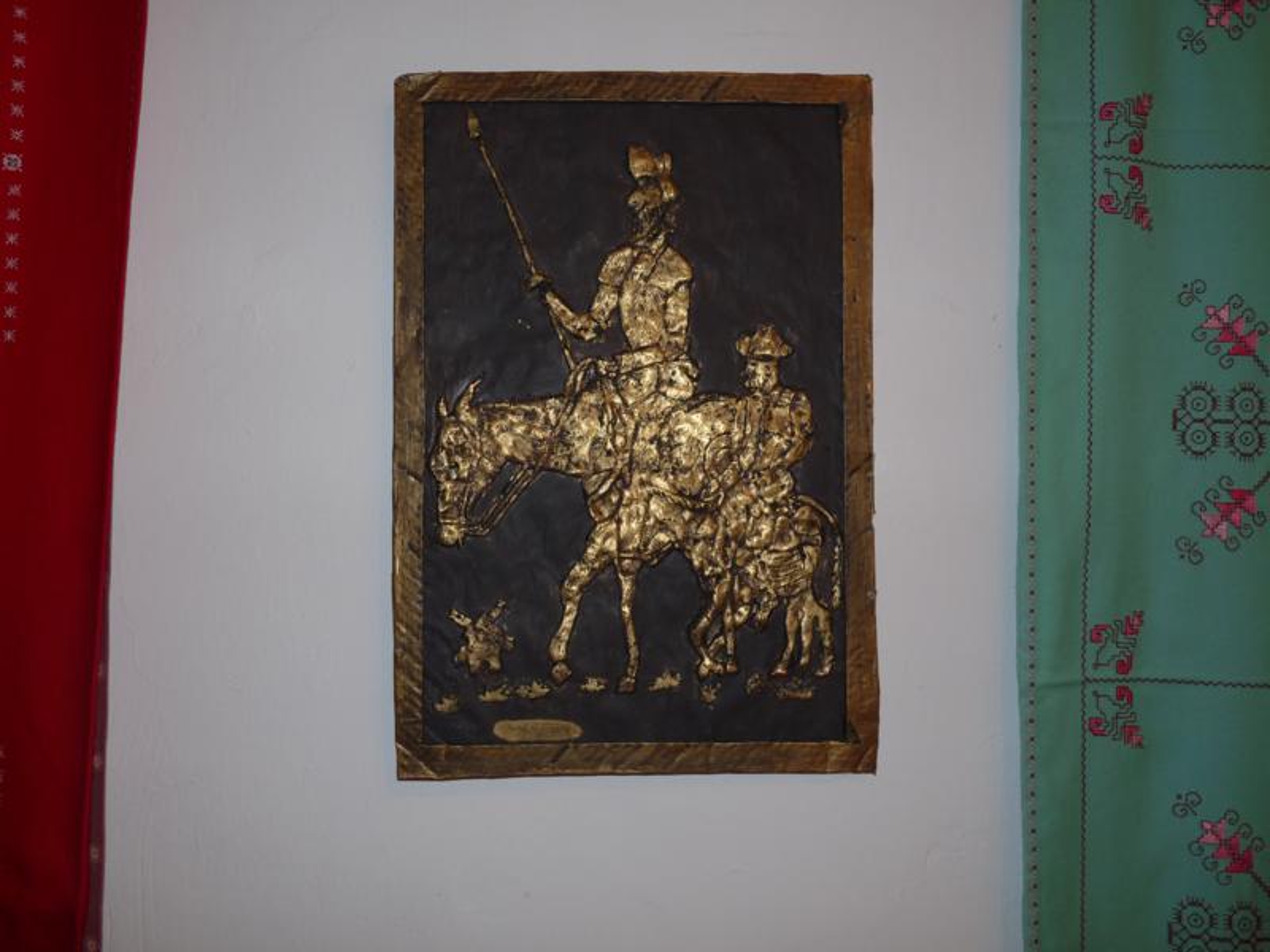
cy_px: 476
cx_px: 635
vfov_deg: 51.4
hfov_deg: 65.3
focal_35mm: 27
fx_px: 991
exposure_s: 1/30
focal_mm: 4.8
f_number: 3.2
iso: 100
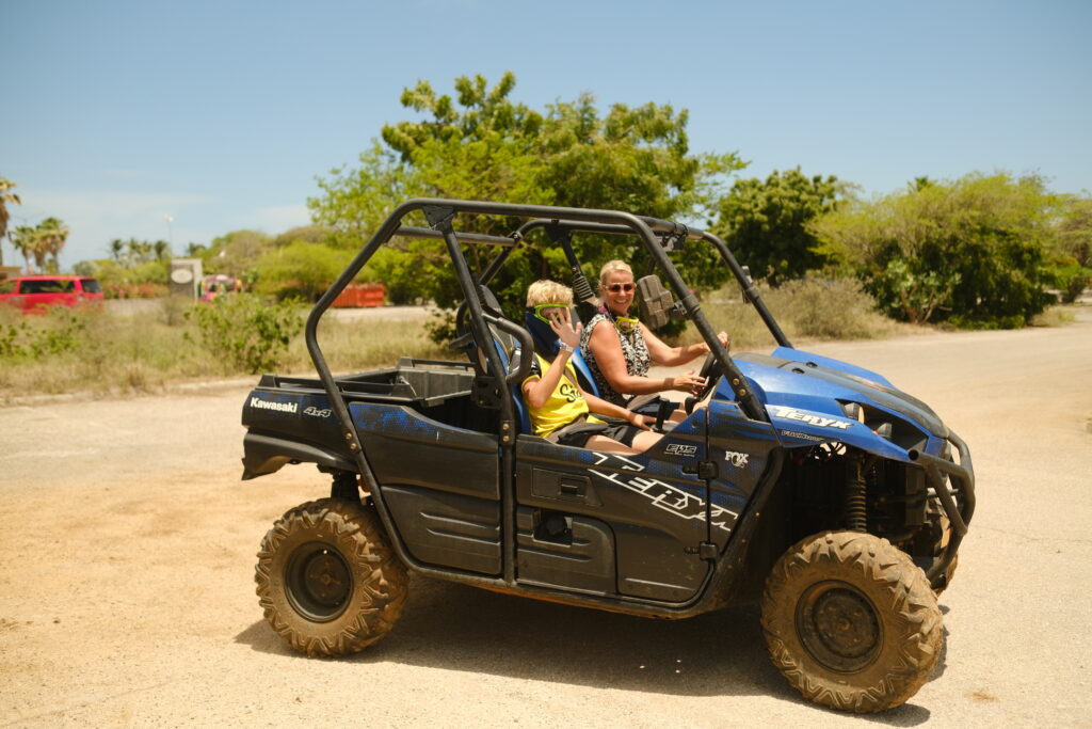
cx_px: 546
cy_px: 364
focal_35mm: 35
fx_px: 1062
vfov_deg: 37.9
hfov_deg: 54.4
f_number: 2.2
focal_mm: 23
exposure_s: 1/6400
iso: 320
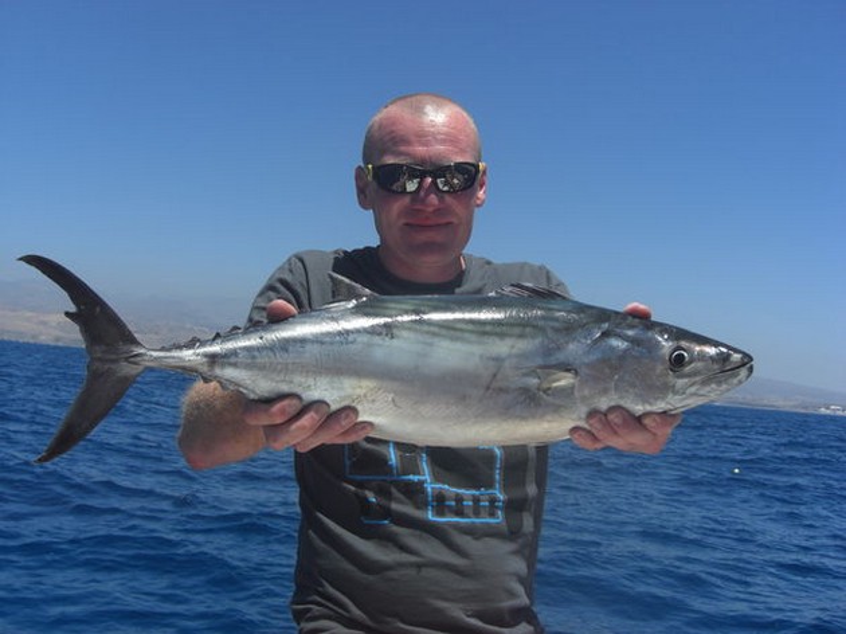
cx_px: 423
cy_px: 317
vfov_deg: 37.7
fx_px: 928
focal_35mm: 38
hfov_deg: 49.0
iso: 80
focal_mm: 7.9
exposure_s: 1/250
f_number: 8
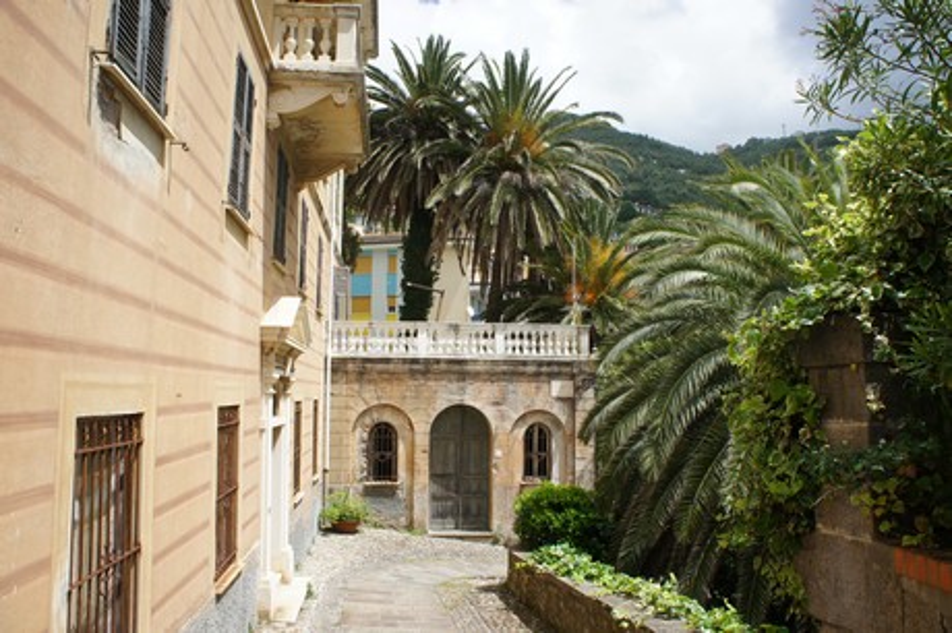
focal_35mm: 27
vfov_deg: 47.9
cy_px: 316
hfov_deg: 67.4
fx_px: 713
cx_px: 476
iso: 250
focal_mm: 18
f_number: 11
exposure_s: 1/250
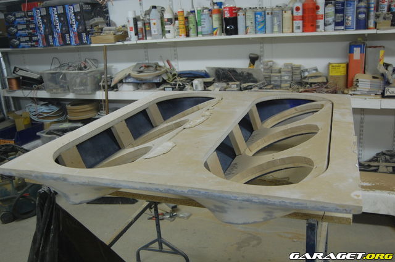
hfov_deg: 55.2
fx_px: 378
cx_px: 198
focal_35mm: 34
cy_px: 131
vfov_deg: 38.2
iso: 800
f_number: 3.8
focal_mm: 23
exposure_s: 1/20
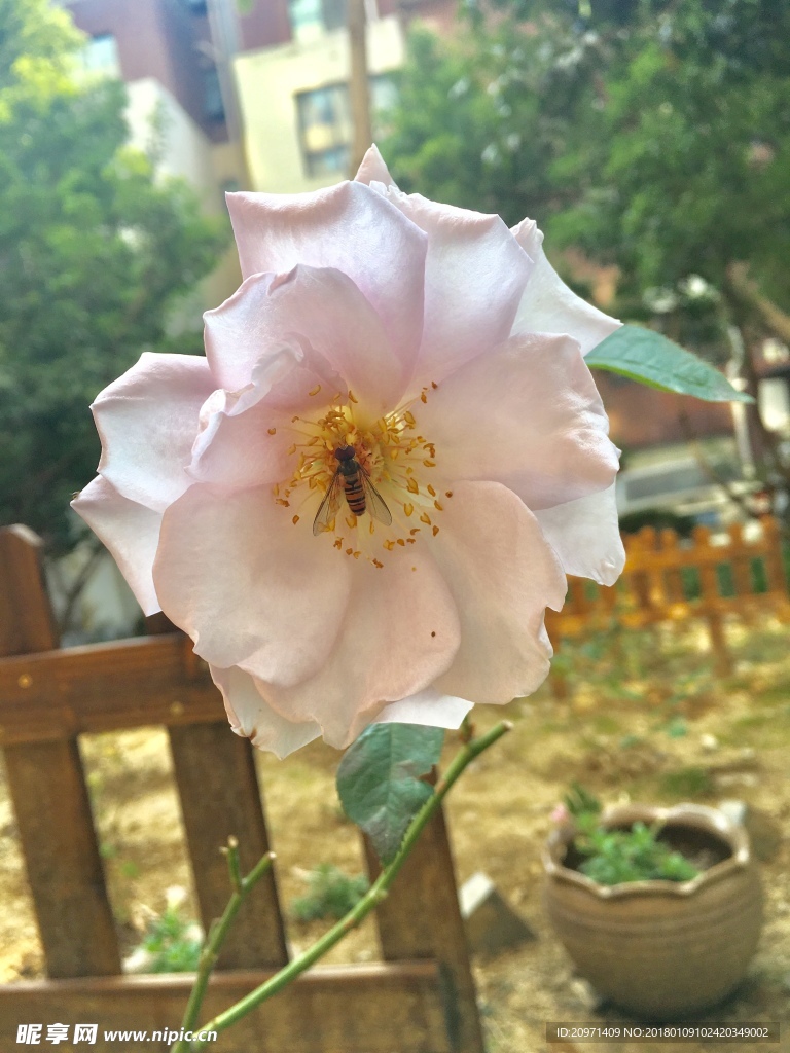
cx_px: 395
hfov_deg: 48.2
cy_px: 526
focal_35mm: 29
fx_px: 882
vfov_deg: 61.7
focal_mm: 4.15
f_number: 2.2
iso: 25
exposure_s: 1/382
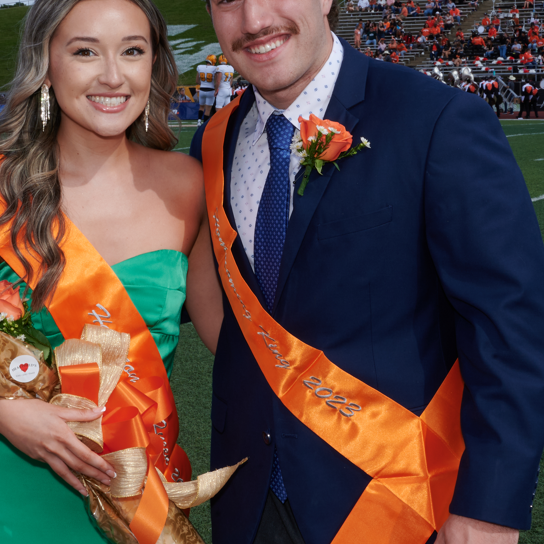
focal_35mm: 80
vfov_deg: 21.6
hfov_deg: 21.6
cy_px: 225
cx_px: 248
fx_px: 1425
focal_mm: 34.5
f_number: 20
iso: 100
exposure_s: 1/60
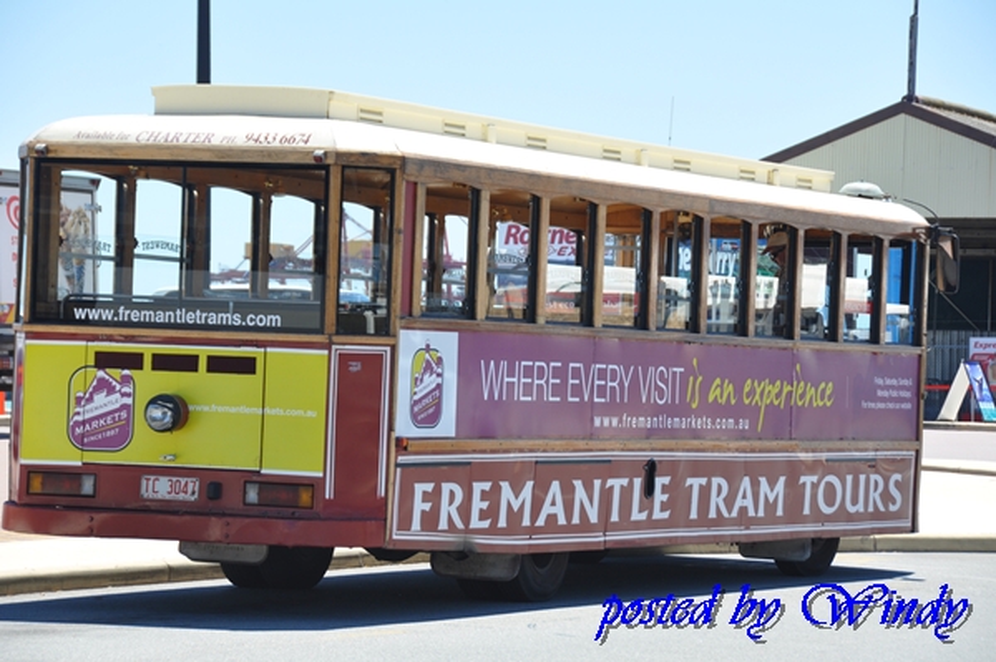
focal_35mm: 142
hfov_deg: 14.4
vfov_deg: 9.6
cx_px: 498
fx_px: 3939
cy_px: 331
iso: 200
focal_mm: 95
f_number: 9
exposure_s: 1/320
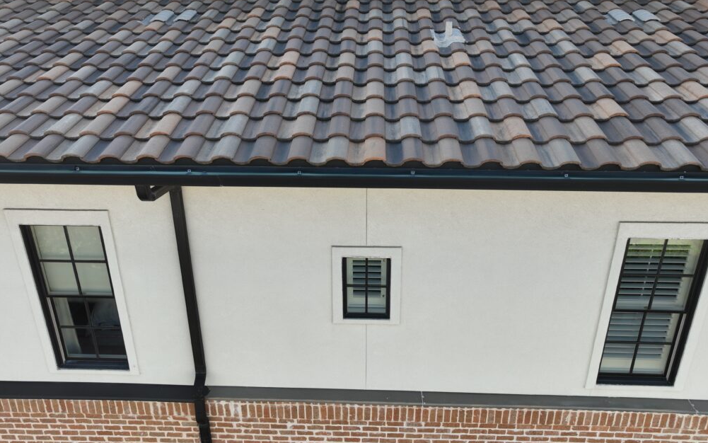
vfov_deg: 47.6
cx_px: 361
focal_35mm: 26
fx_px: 502
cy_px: 206
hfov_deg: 70.4
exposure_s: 1/500
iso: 100
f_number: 2.8
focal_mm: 12.29
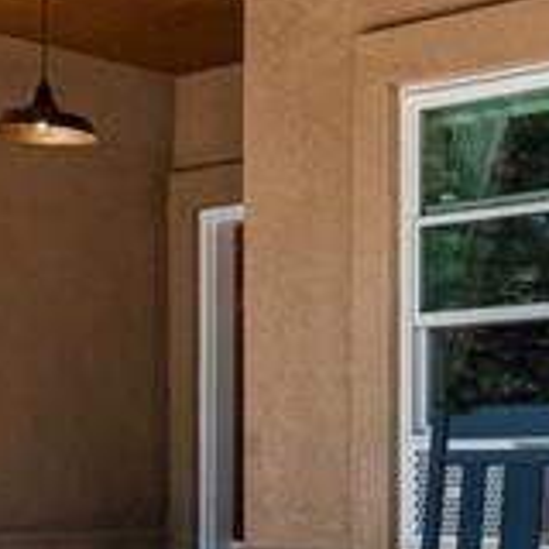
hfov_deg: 17.5
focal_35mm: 90
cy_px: 487
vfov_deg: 19.0
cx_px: 806
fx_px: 1610
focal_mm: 16.5
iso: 100
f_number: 11
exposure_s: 1/30
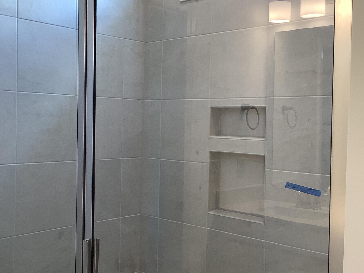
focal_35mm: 46
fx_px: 484
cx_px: 135
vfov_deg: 31.5
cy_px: 136
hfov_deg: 40.9
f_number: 2.4
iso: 50
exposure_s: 1/60
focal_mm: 3.3
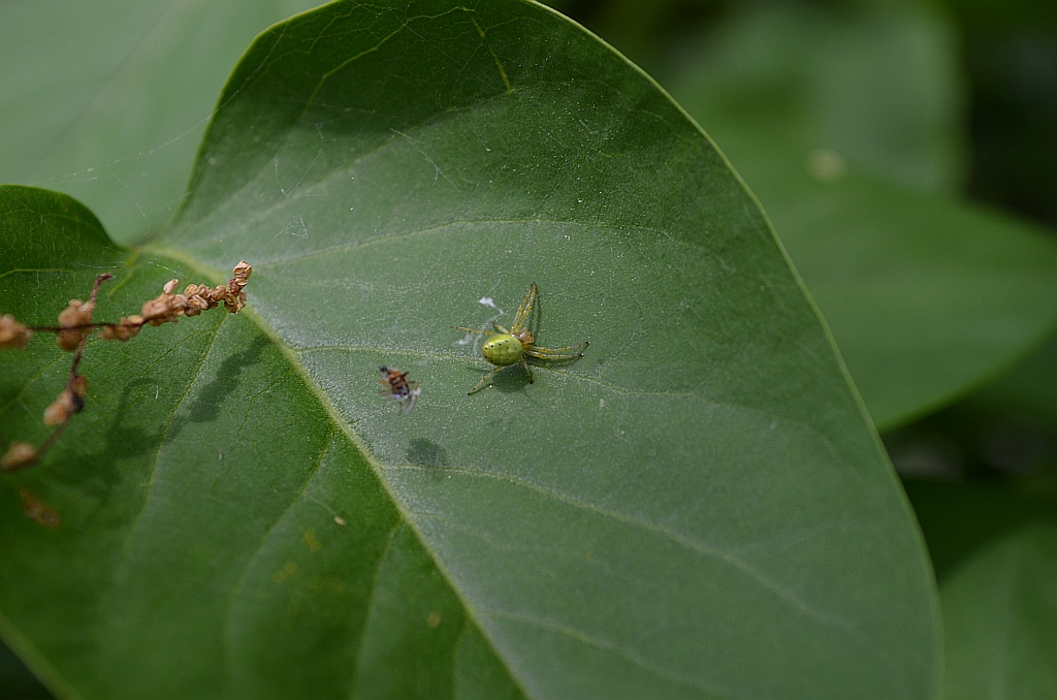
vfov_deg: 16.5
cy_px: 350
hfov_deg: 24.7
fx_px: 2417
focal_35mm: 82
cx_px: 528
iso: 100
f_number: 8
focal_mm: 55
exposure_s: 1/125
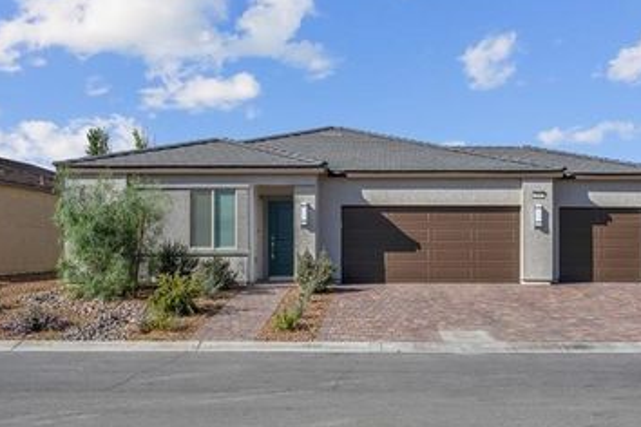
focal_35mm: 41
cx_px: 377
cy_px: 225
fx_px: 730
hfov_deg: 47.2
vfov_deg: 32.6
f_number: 9
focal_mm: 29
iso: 100
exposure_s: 1/320
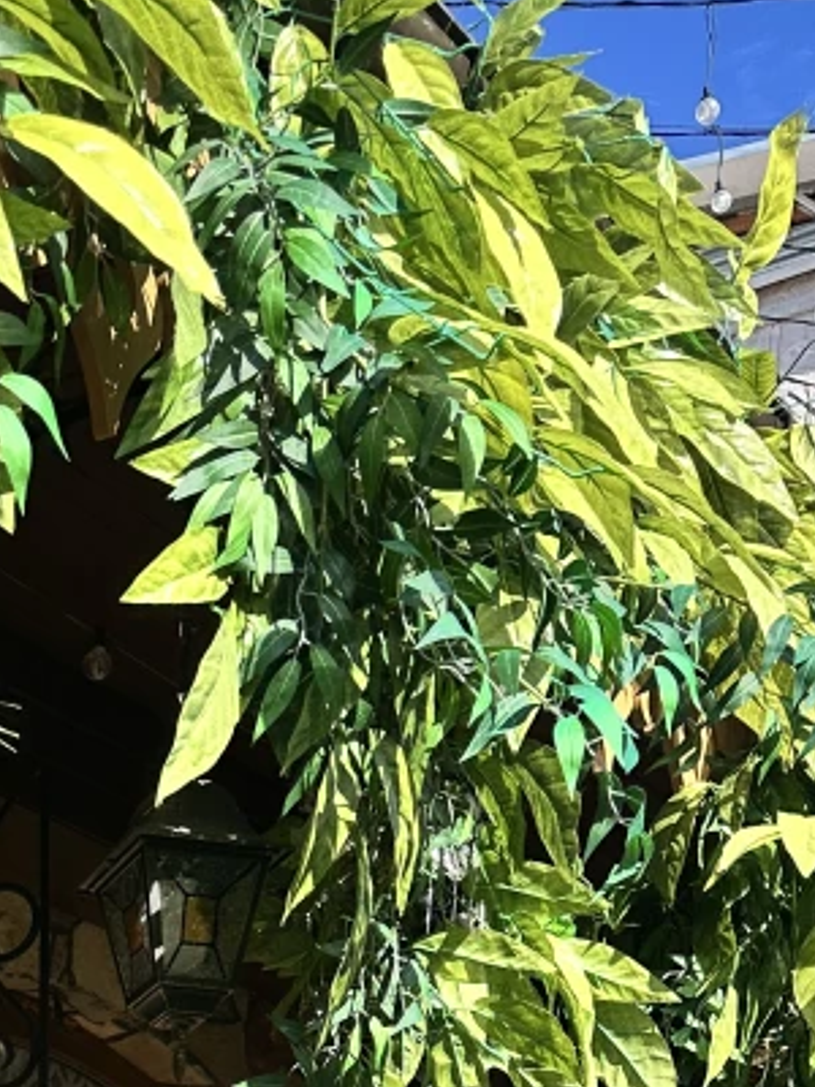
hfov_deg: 19.5
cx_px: -106
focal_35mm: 72
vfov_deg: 23.0
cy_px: 1533
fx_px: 2260
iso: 80
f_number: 1.78
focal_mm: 6.86
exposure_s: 1/3597
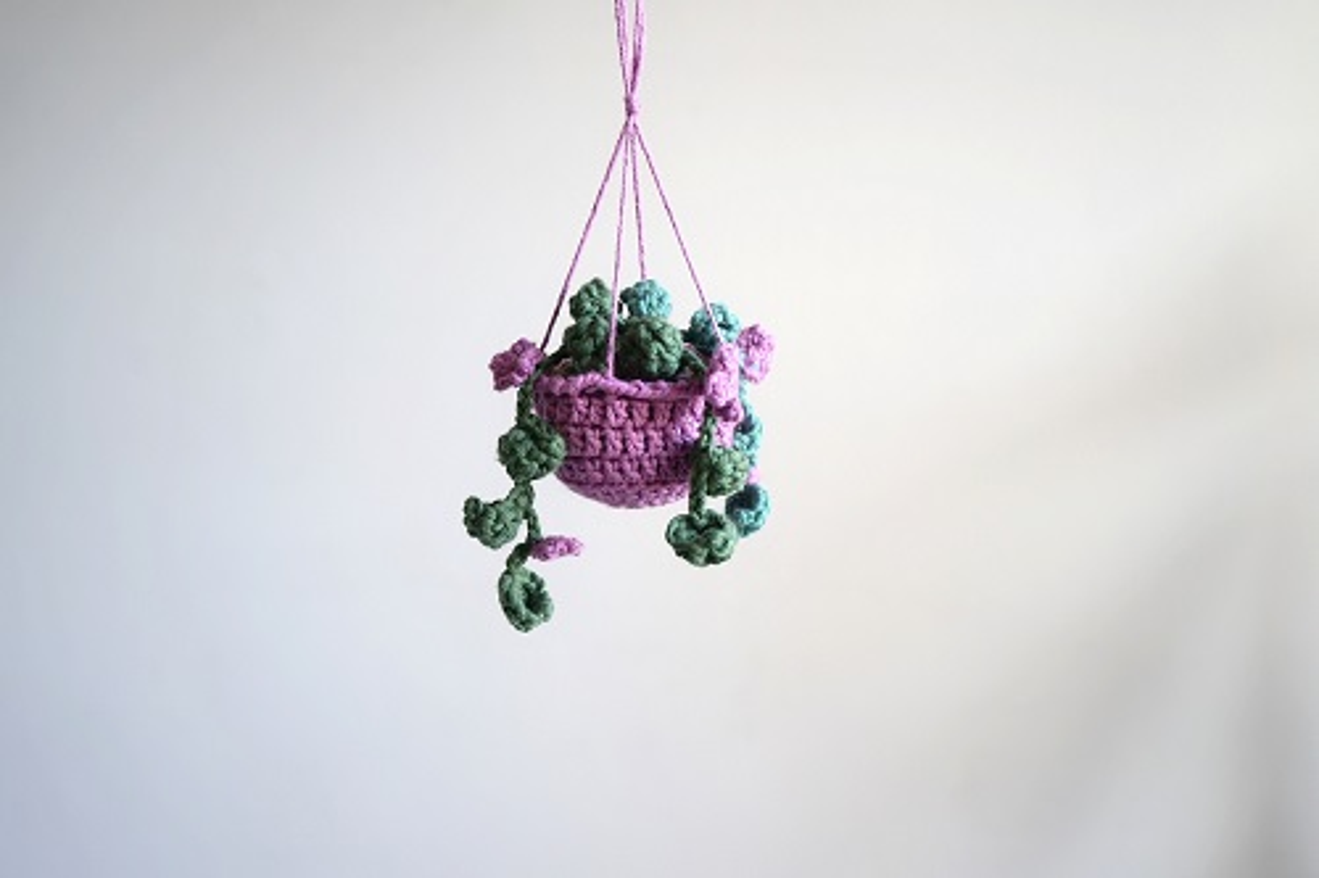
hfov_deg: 57.2
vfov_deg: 39.9
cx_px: 660
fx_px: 1209
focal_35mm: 33
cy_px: 439
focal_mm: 33
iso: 200
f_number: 4
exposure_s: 1/50
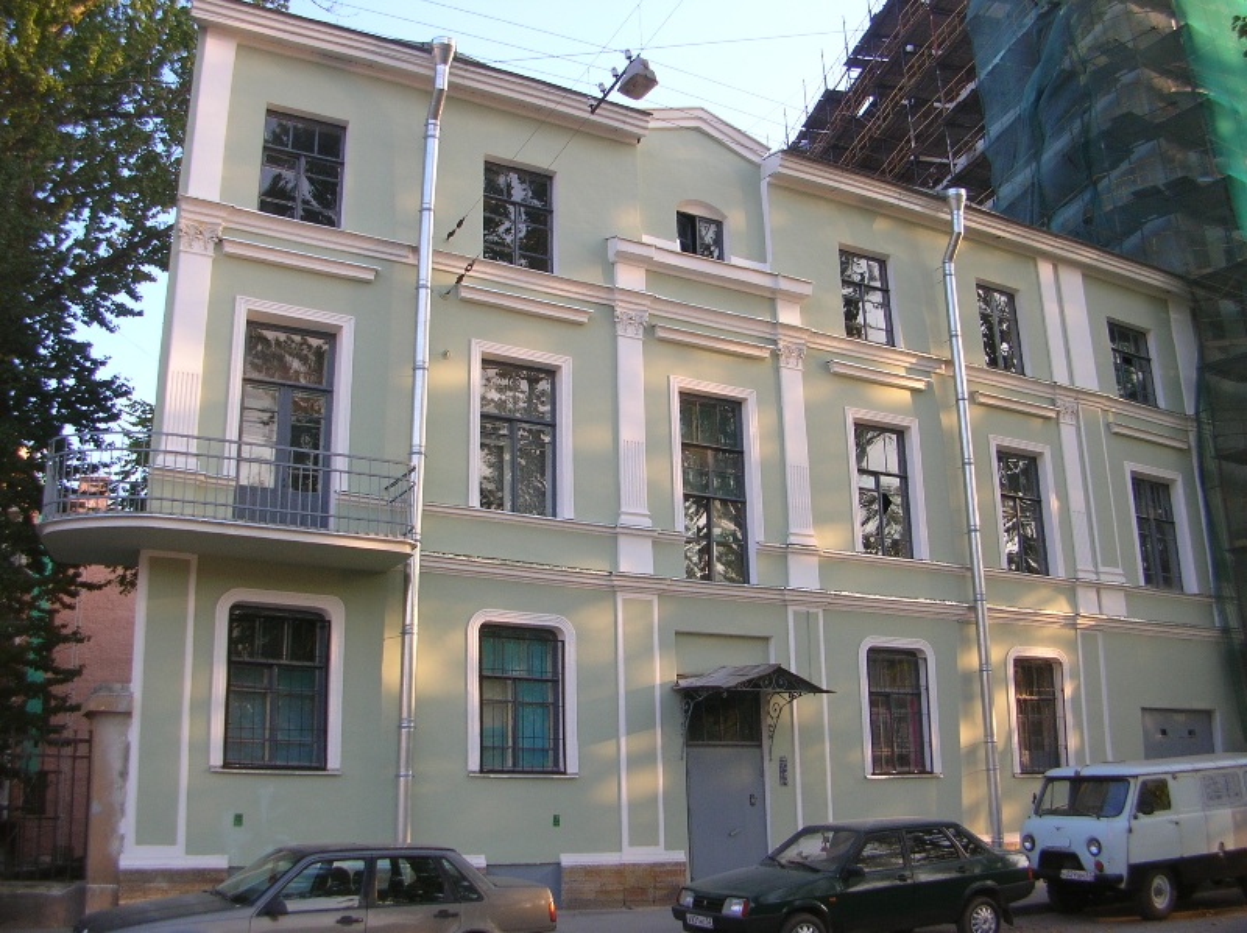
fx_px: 1260
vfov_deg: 40.7
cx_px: 624
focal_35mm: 35
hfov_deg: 52.7
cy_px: 466
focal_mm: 5.8
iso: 50
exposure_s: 1/147
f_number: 2.8
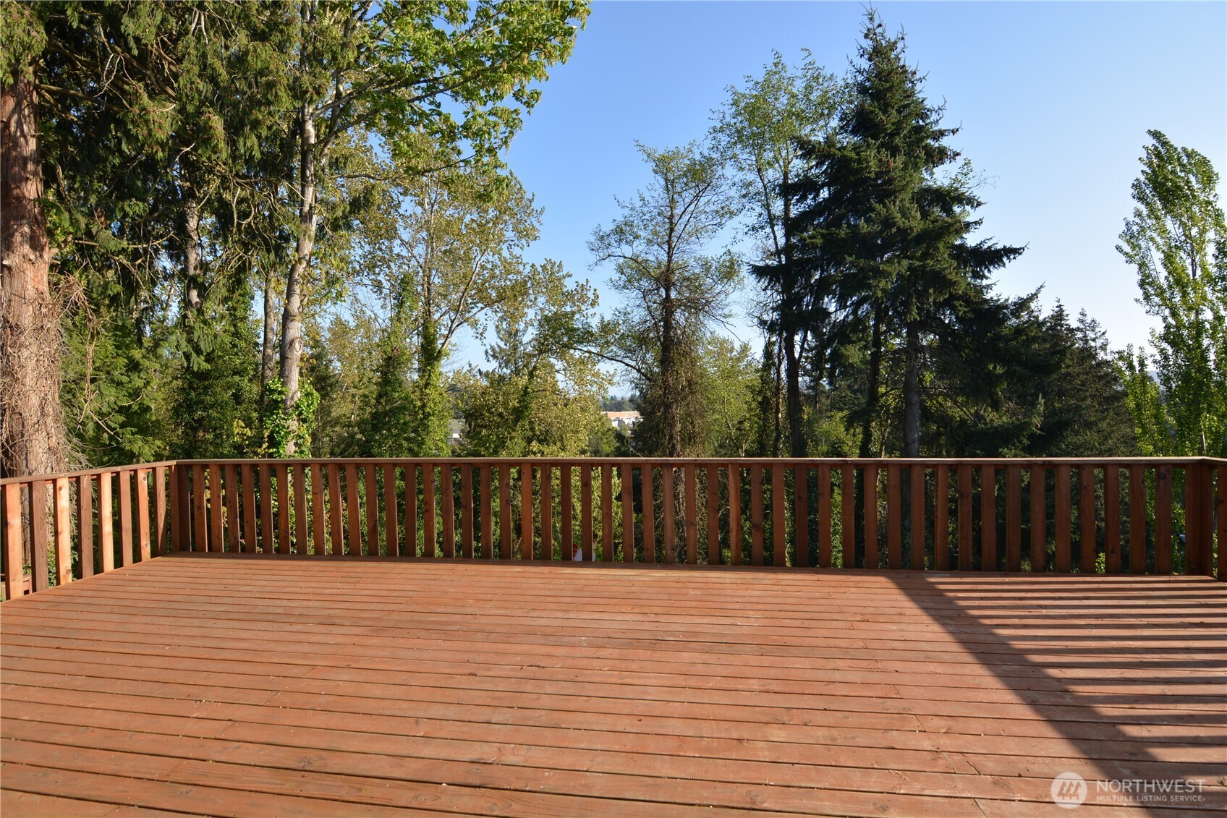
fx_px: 562
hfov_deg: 95.0
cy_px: 409
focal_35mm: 16
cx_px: 614
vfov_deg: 72.1
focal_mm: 11
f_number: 7.1
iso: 100
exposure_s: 1/200
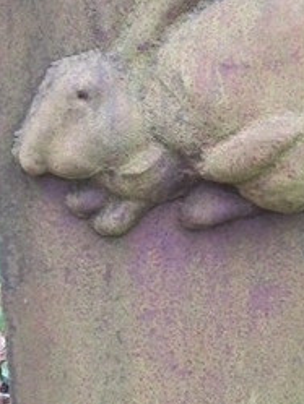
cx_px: 208
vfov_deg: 24.9
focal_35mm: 77
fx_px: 901
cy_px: 84
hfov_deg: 19.1
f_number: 2.9
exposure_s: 1/60
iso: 213
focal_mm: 5.7
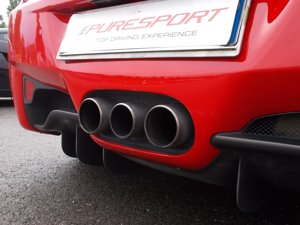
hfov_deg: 47.9
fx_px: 338
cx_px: 150
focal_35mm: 39
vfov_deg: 36.8
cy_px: 112
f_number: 3.9
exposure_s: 1/250
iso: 250
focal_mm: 6.9
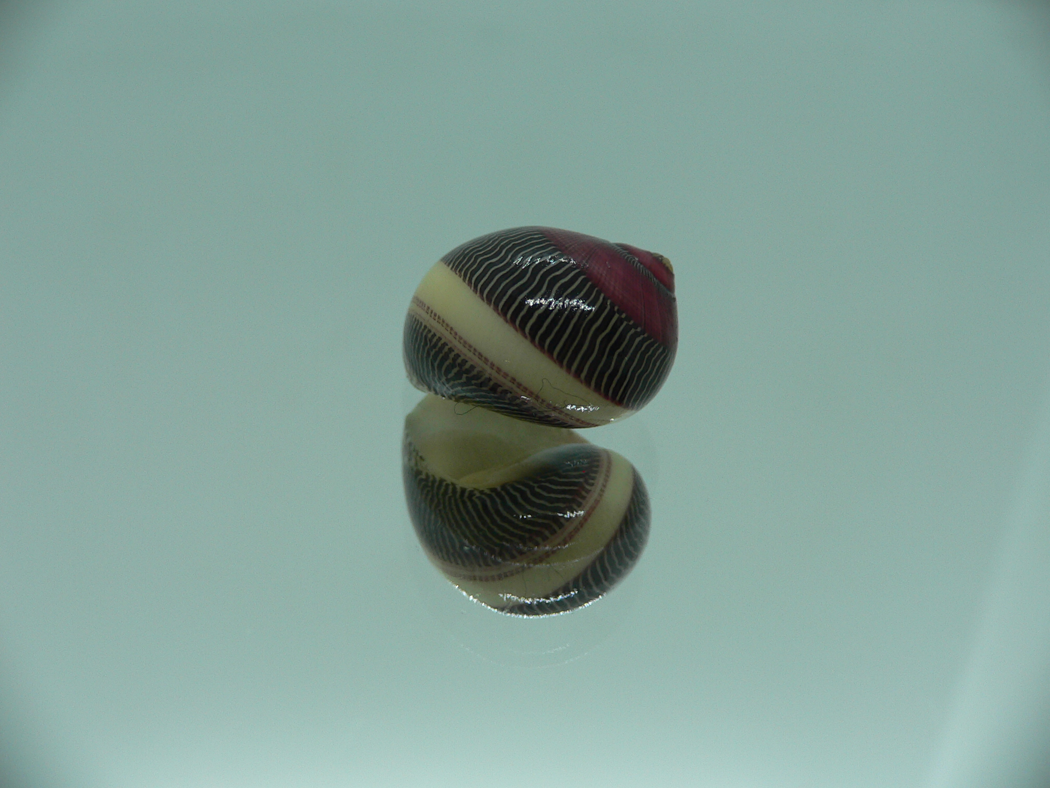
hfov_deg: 52.6
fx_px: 1062
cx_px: 525
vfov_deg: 40.7
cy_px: 394
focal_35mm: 35
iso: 80
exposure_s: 1/80
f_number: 2.8
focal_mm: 4.6
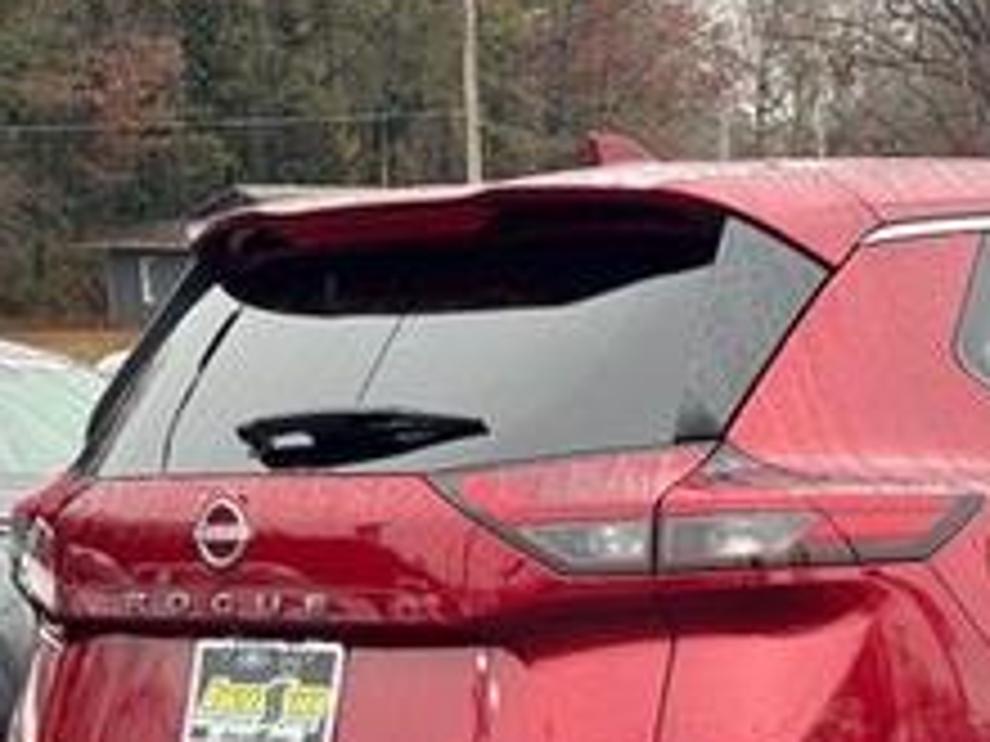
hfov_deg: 17.5
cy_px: 791
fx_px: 3146
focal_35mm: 110
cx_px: 986
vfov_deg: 13.2
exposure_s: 1/320
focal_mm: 6.76
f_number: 1.78
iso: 64
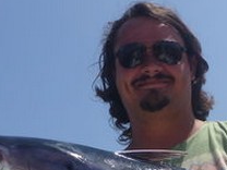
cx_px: 183
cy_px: 138
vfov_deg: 16.6
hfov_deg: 22.0
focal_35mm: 88
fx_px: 577
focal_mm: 5.2
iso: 100
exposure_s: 1/160
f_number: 10
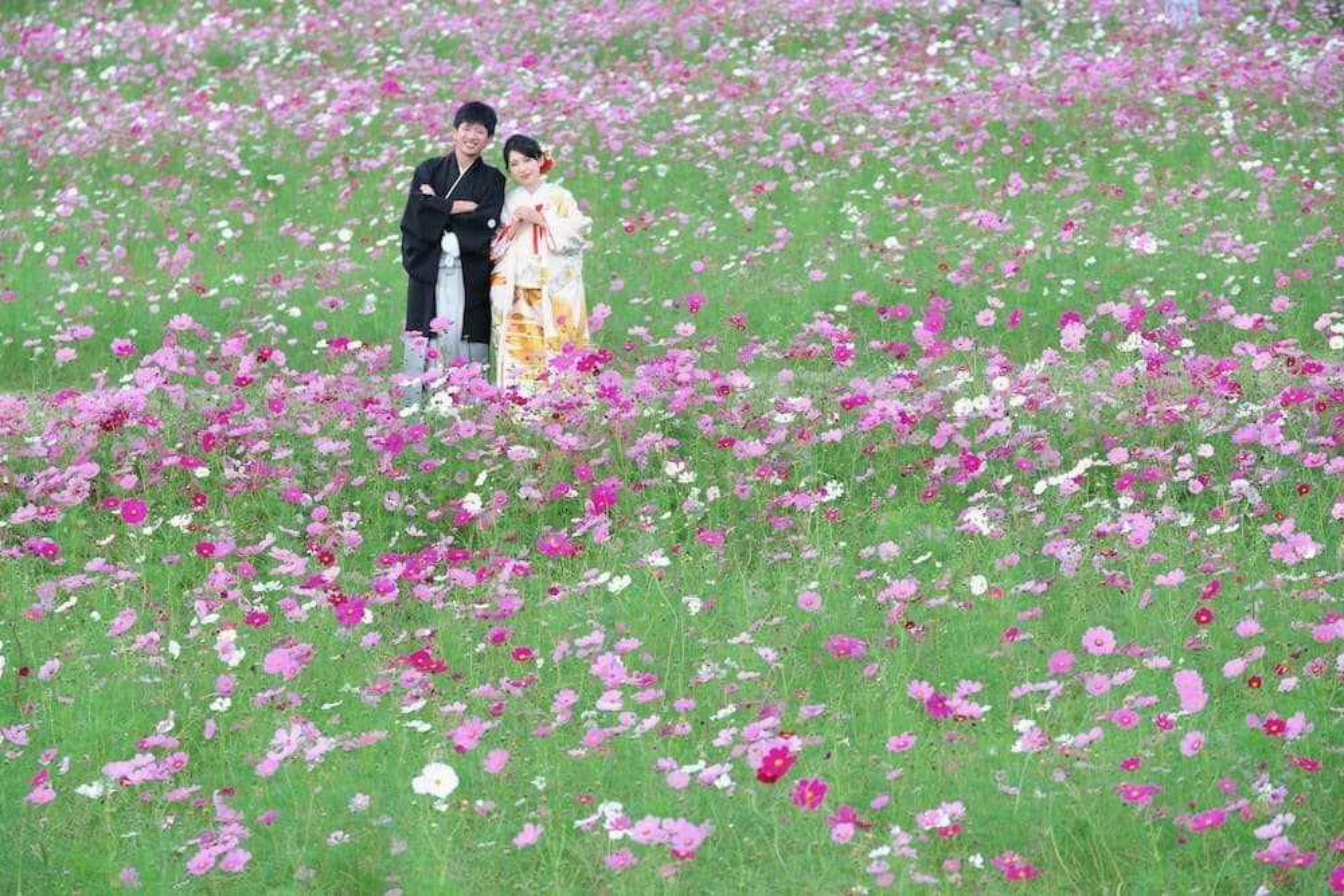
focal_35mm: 210
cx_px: 672
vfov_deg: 6.5
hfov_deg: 9.8
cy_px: 448
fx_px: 7841
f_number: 6.4
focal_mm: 140
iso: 400
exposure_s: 1/250
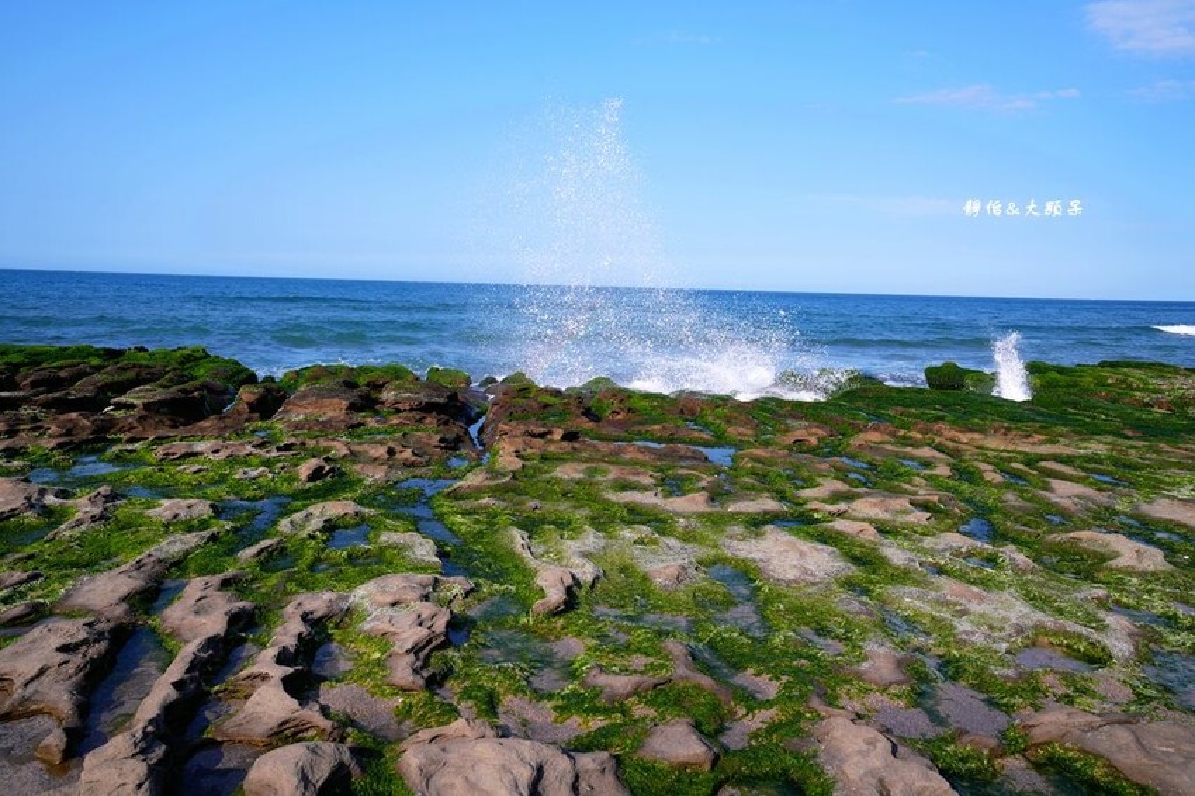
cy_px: 398
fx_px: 929
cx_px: 598
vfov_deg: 46.4
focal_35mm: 28
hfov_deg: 65.5
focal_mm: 28
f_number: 8
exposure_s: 1/500
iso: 160
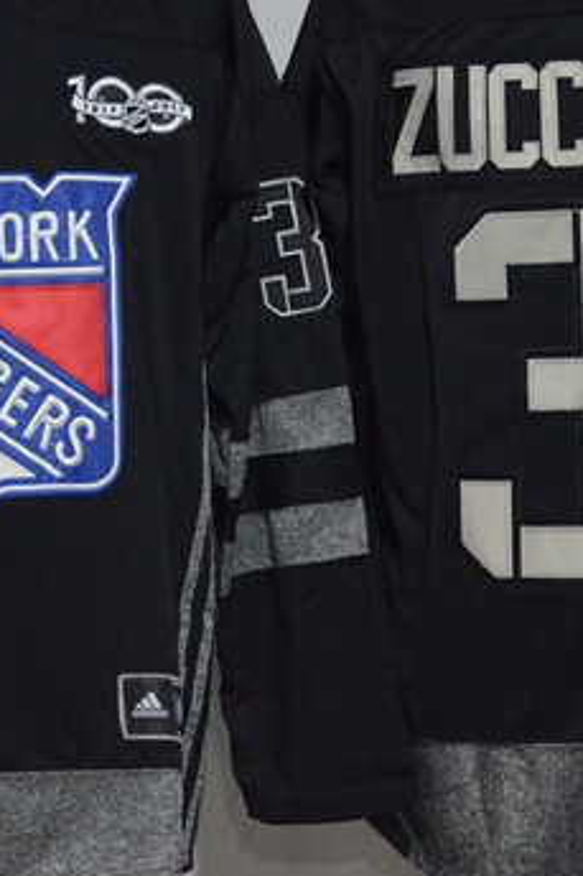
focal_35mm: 174
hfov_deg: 7.9
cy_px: 306
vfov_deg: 11.8
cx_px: 300
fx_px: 4231
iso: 4000
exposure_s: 1/50
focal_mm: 50
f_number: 4.8
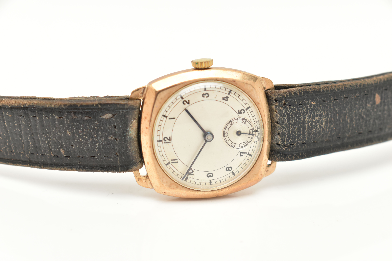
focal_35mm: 72
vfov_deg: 18.9
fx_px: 784
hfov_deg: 28.1
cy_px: 130
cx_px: 196
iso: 400
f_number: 8
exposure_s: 1/100
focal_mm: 48
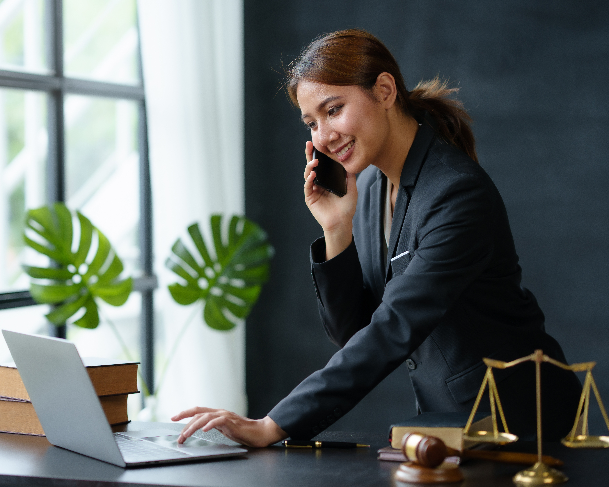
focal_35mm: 96
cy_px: 244
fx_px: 1730
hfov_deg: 19.9
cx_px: 253
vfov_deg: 16.0
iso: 200
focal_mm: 85
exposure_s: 1/320
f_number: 2
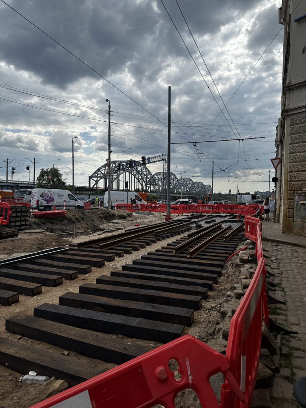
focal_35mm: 24
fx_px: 283
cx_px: 153
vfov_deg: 71.6
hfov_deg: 56.8
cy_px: 204
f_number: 1.78
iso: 80
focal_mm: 6.86
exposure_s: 1/5000
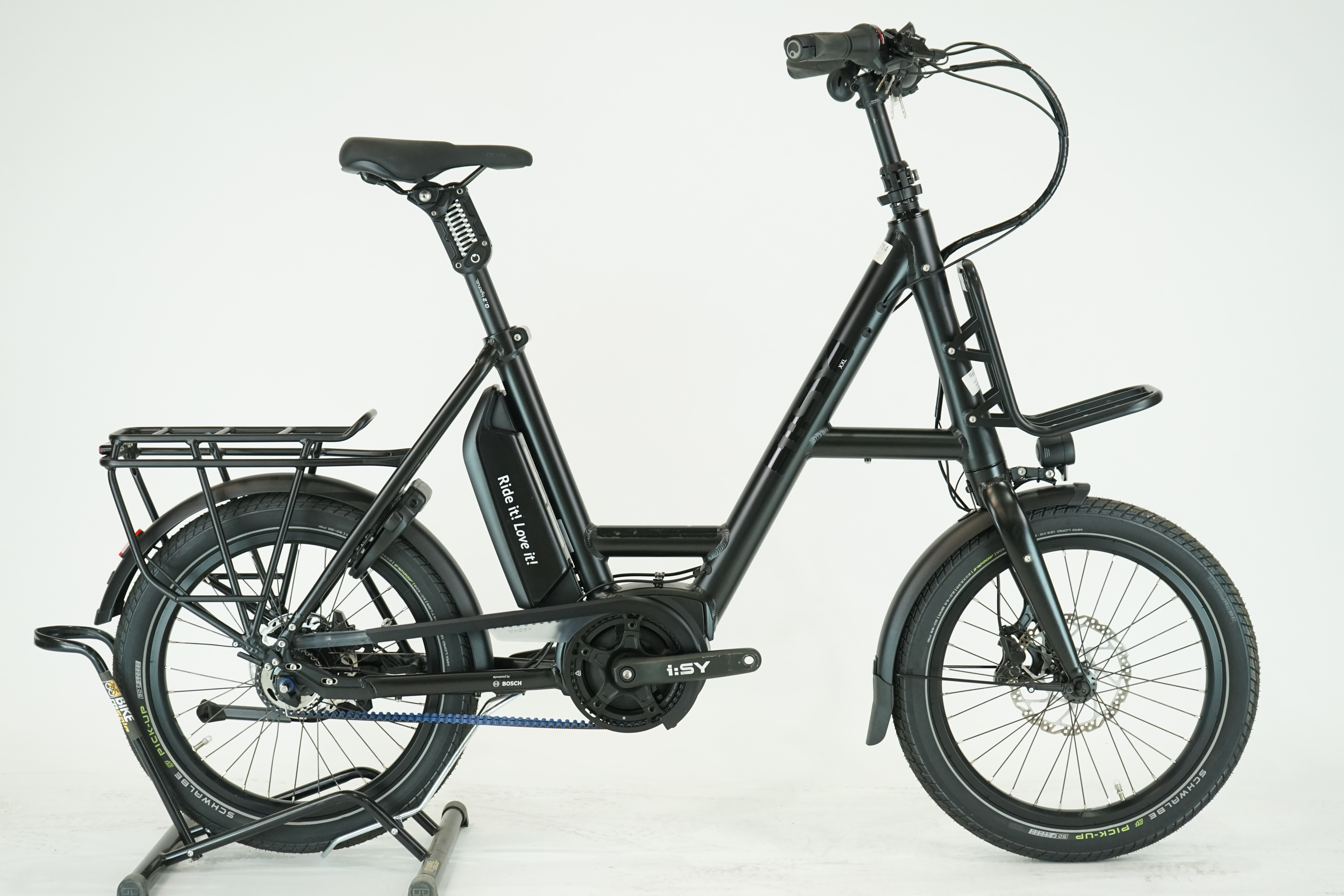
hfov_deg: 33.4
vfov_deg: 22.6
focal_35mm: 60
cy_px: 448
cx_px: 672
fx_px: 2240
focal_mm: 60
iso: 1600
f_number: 5.6
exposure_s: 1/200
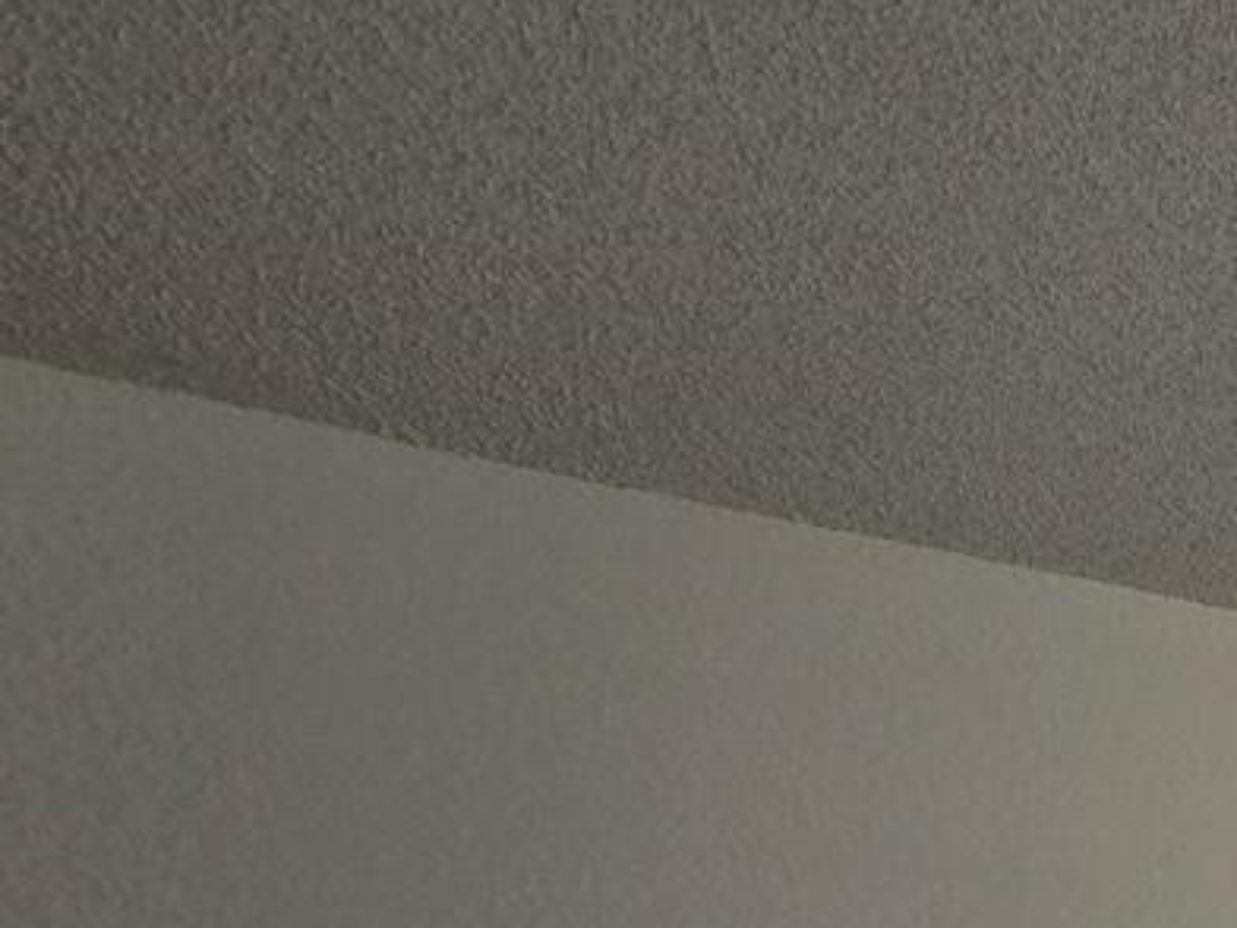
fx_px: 1894
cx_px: 2247
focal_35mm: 53
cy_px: 1335
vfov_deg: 23.0
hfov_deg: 21.8
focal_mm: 2.2
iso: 50
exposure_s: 1/79.9
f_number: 2.2
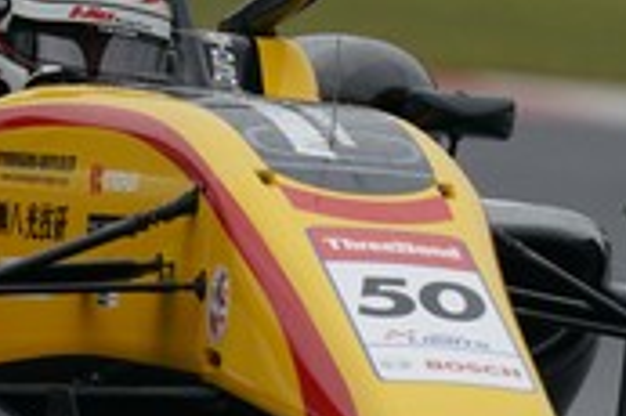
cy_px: 257
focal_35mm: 2496
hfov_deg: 0.8
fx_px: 43361
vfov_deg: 0.5
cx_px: 69
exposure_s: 1/640
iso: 200
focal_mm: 600
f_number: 6.3
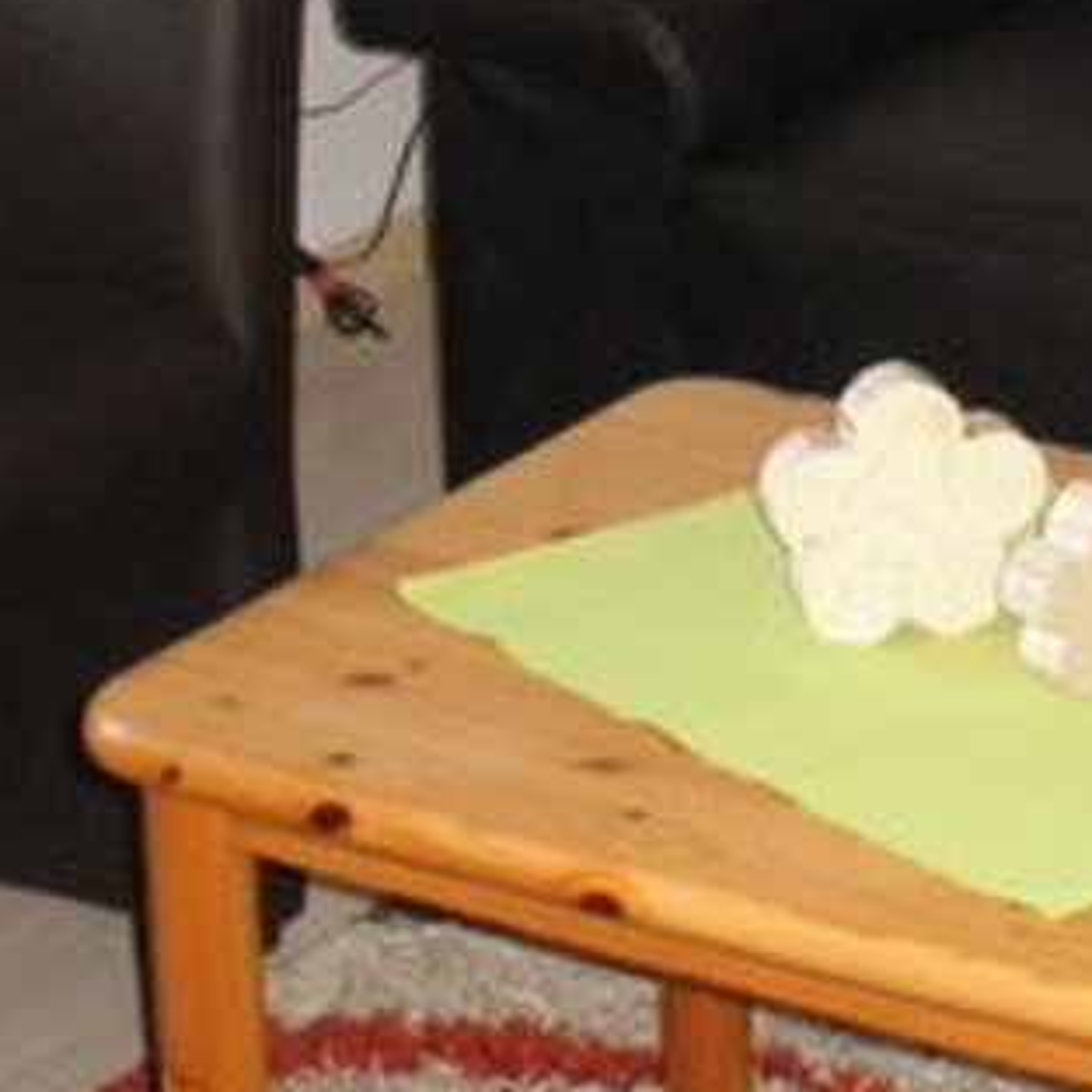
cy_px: -241
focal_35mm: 122
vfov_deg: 13.9
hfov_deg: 13.9
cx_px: 1333
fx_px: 4354
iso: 500
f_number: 3.5
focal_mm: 6.3
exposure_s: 1/30
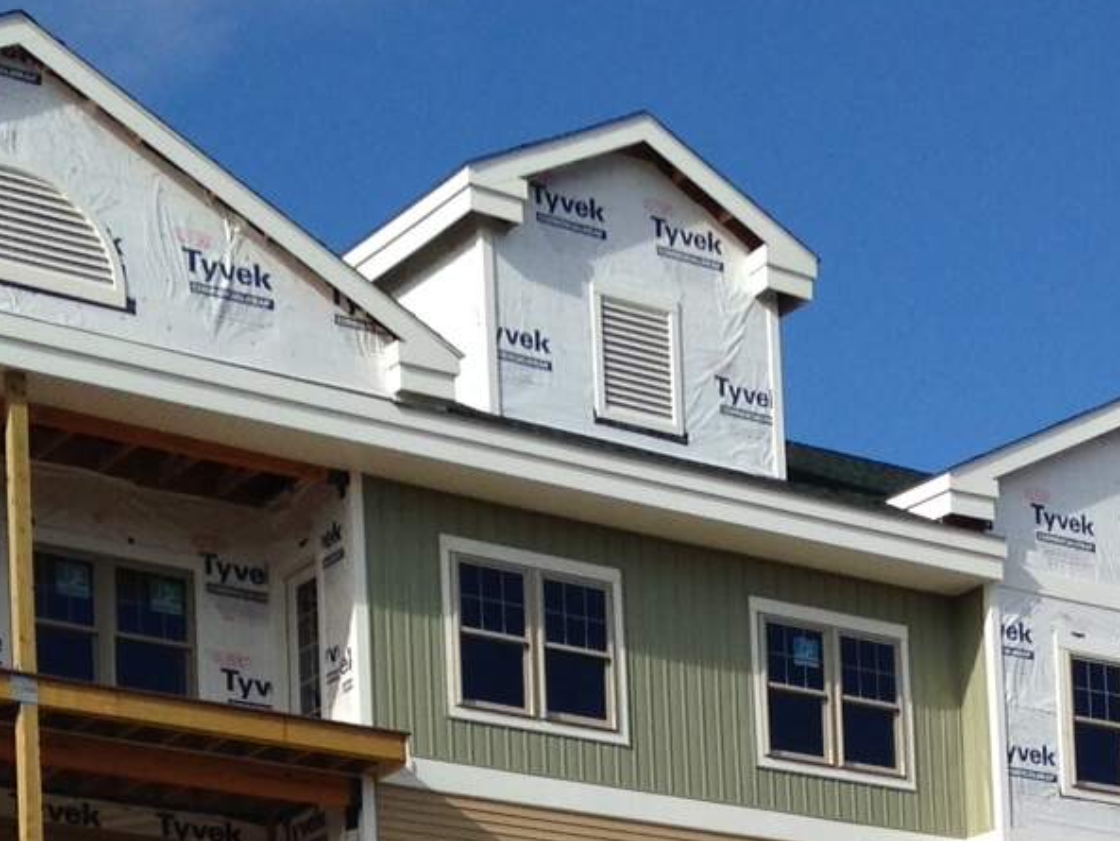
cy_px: 1279
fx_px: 3689
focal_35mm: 114
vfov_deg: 12.3
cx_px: 975
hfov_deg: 17.1
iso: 50
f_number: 2.4
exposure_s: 1/2008
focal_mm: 4.12
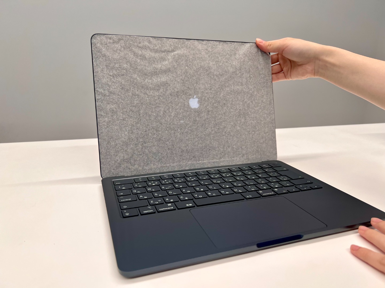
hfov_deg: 67.3
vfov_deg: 53.1
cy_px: 144
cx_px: 192
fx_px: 289
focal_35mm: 26
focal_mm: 5.7
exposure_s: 1/121
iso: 80
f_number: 1.5
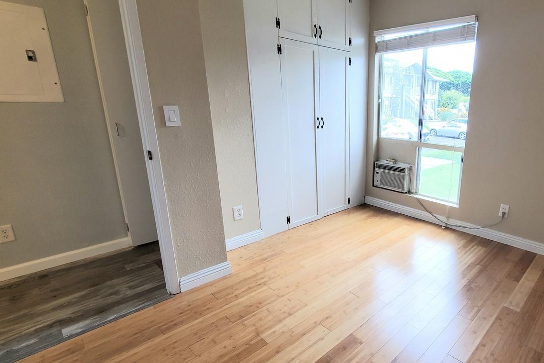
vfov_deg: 64.5
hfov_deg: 82.9
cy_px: 181
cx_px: 377
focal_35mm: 19
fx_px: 287
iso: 50
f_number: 2.2
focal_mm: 1.8
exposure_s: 1/59
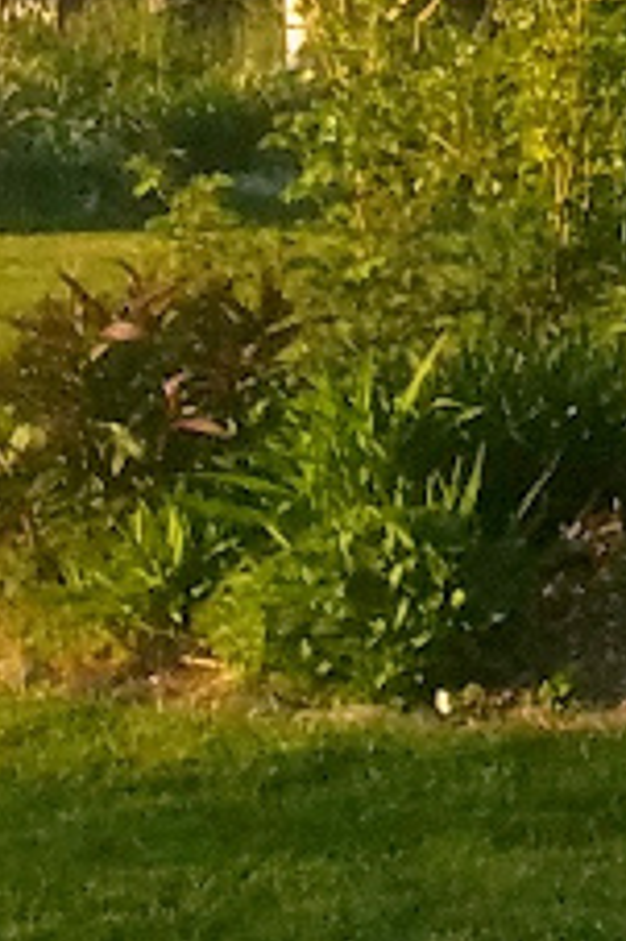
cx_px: 2579
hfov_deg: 6.0
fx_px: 4989
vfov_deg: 10.4
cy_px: -481
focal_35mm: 191
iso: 50
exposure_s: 1/790
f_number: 1.7
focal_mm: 4.2
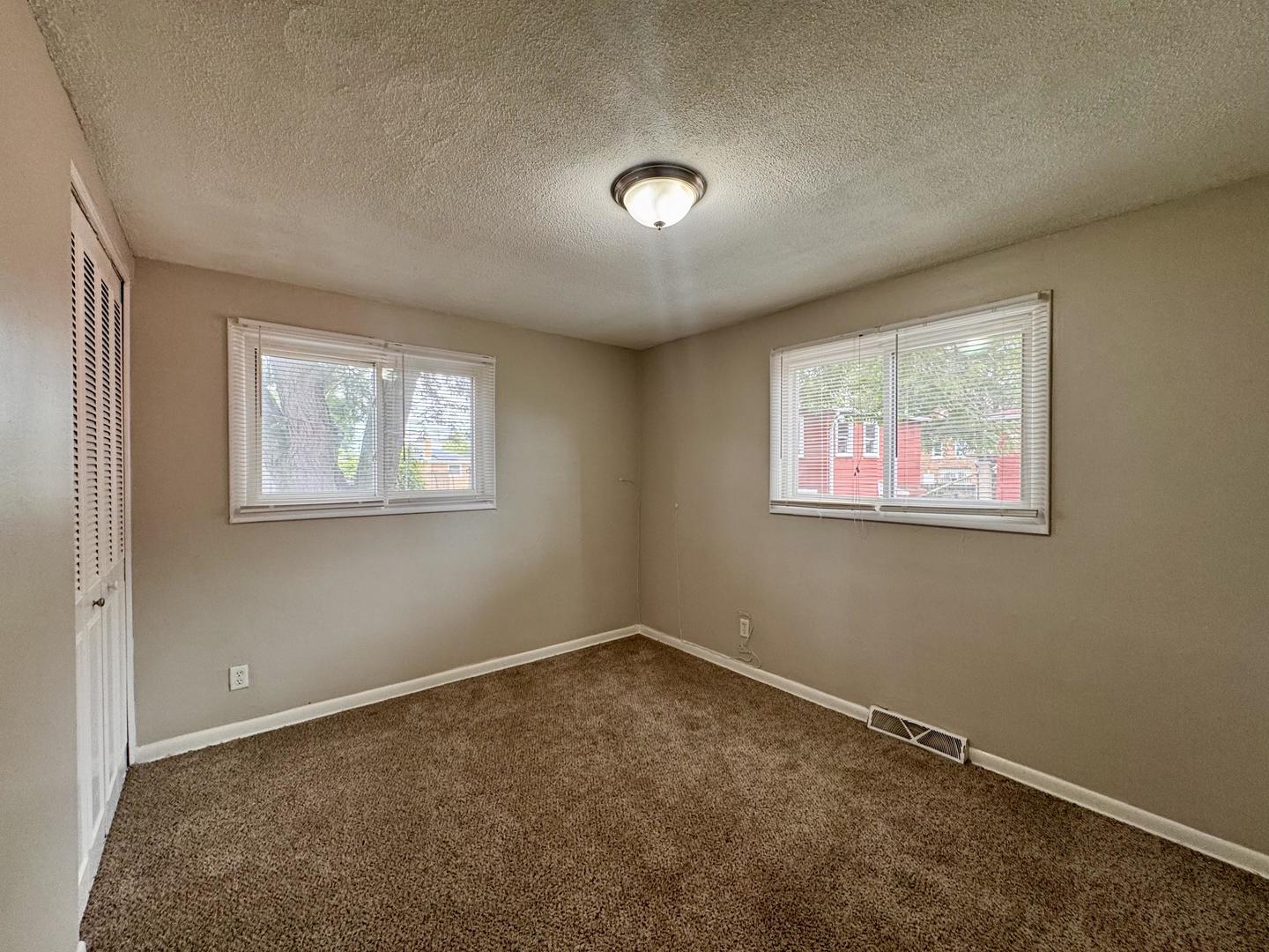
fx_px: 513
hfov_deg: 102.1
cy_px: 476
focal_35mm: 14
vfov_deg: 85.7
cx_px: 634
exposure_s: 1/120
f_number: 2.2
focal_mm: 2.22
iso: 200
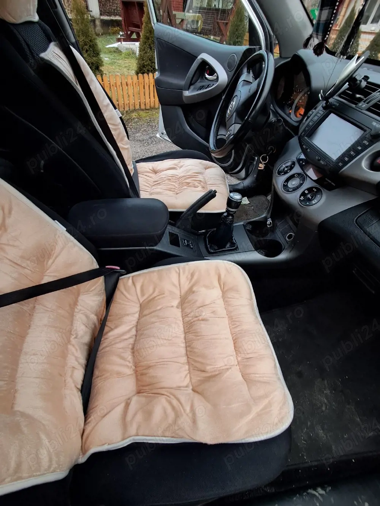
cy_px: 253
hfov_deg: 78.1
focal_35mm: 16
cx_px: 190
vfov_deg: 94.5
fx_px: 234
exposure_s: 1/33
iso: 80
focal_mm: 1.64
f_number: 2.2
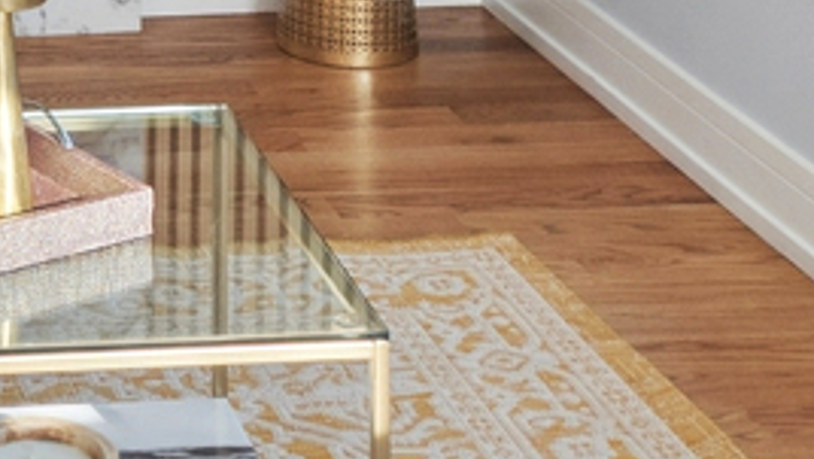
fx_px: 2051
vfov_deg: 10.6
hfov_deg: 21.3
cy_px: -708
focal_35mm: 95
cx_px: -91
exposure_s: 1/160
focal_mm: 10
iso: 250
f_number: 8
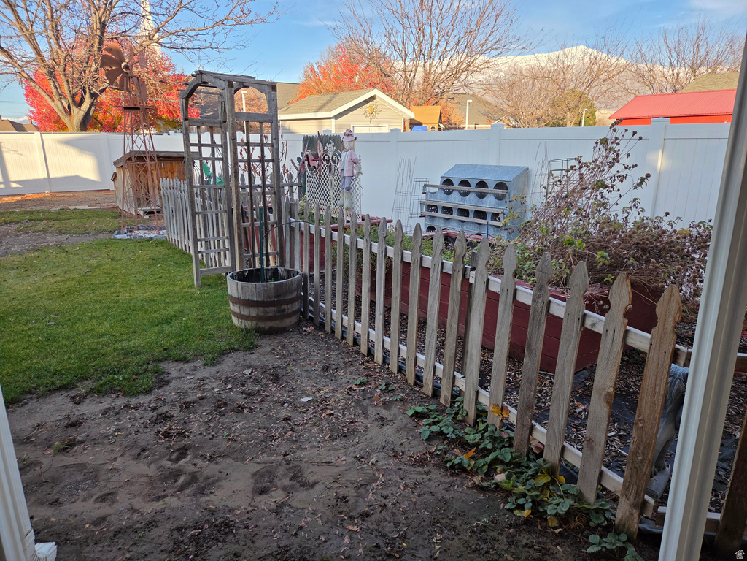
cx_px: 374
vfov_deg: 58.9
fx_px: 496
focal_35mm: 23
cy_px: 280
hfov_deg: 73.9
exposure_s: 1/1325
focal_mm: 5.4
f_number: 1.8
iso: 80
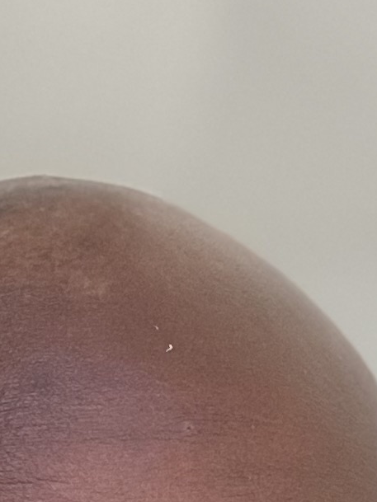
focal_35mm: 152
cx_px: 182
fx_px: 2206
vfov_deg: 12.2
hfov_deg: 9.8
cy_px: 802
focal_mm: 2.69
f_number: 1.9
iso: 80
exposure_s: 1/95
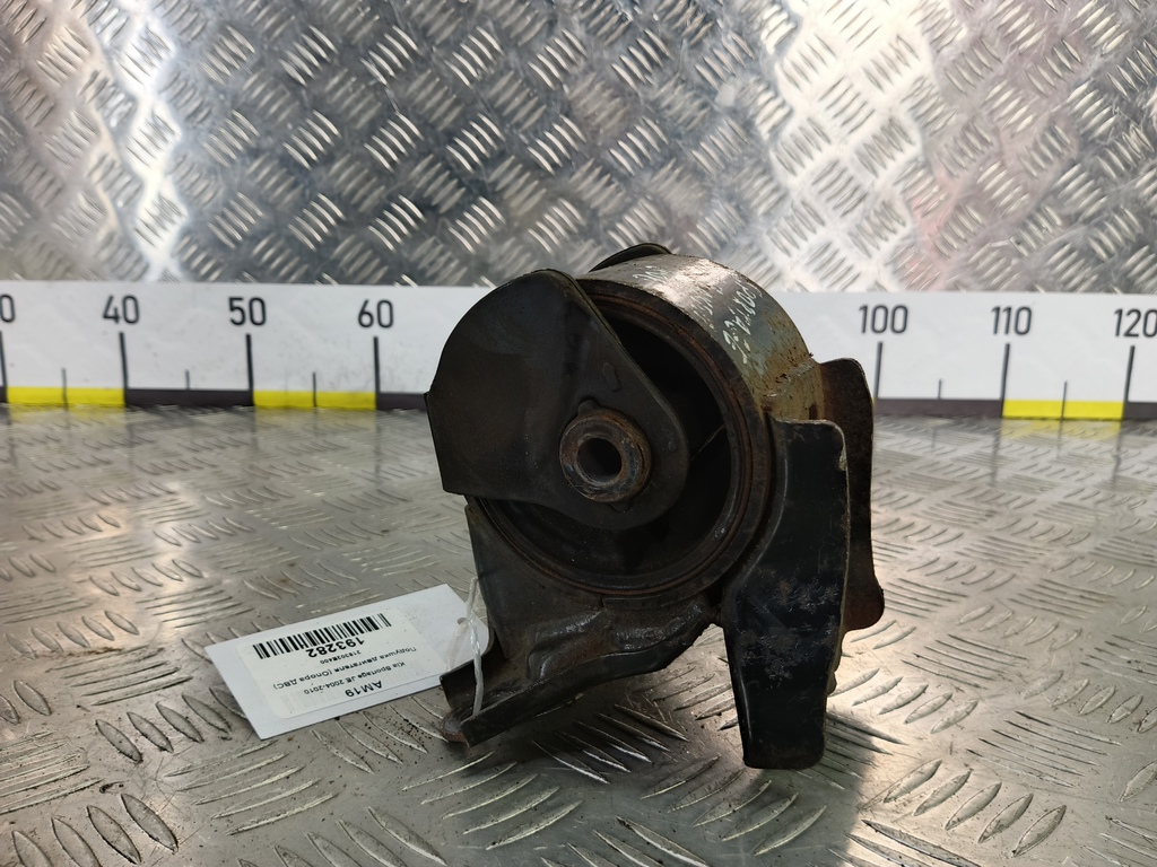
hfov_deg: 73.9
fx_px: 769
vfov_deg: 58.9
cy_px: 434
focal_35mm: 23
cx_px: 578
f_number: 1.6
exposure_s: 1/50
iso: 152
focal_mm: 4.11
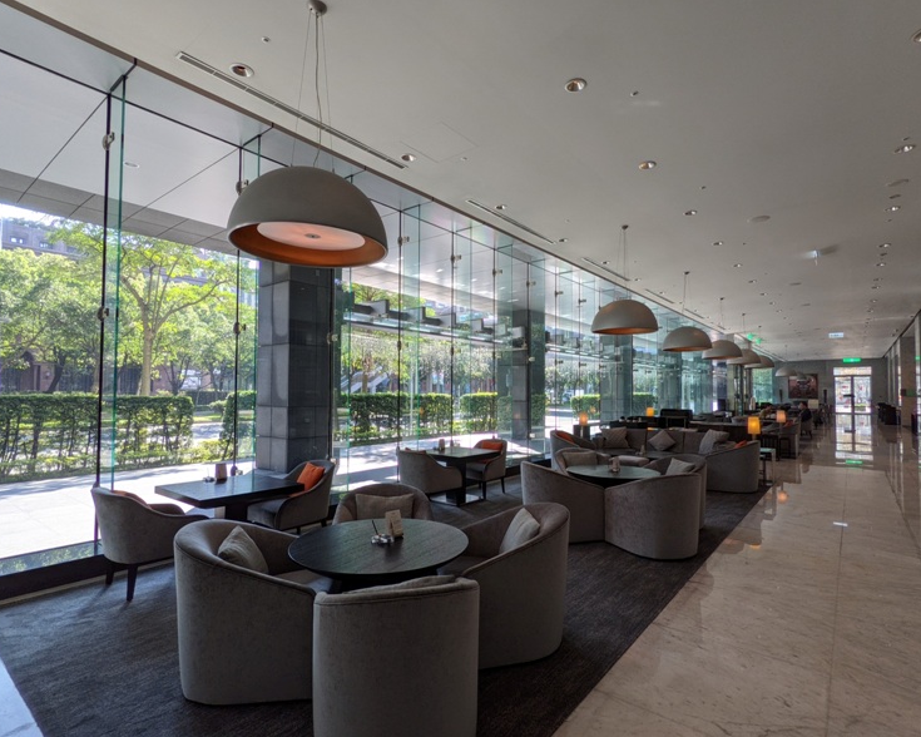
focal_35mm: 17
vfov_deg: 77.0
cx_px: 482
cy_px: 371
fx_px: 463
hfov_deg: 89.6
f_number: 2.2
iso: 31
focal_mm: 2.22
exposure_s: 1/120
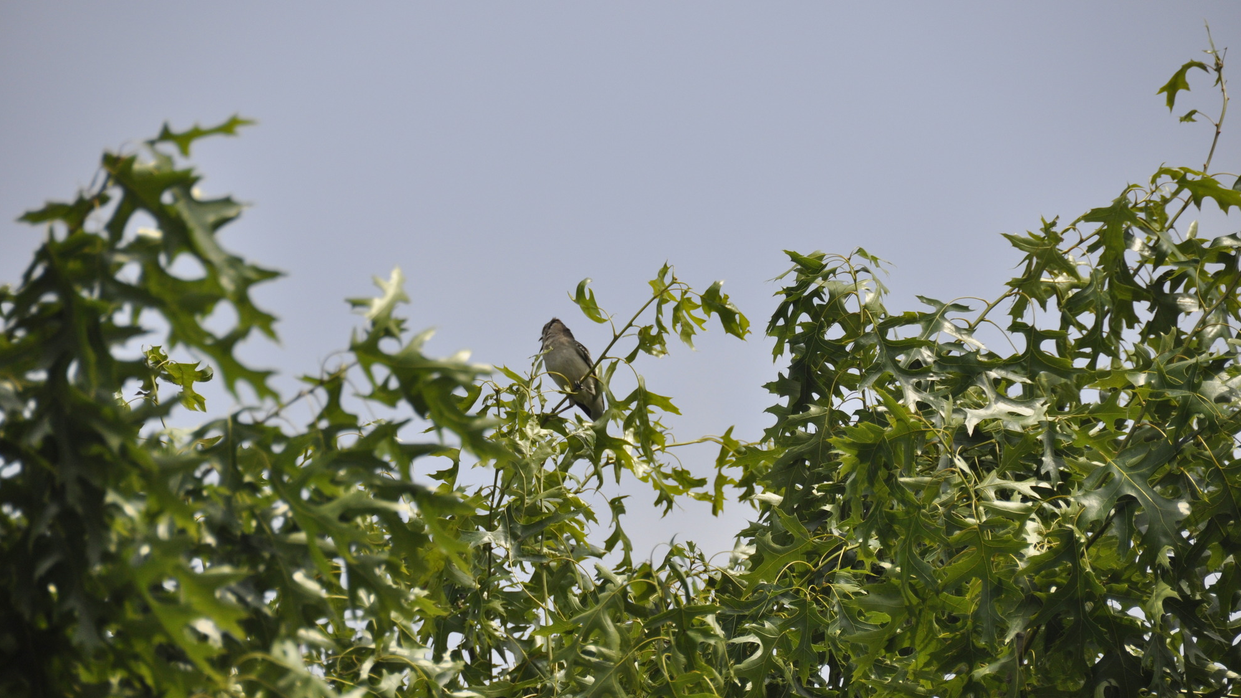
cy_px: 364
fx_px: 10367
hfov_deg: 6.9
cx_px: 620
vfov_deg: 3.9
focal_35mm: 315
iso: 400
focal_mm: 200
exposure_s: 1/800
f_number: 5.6
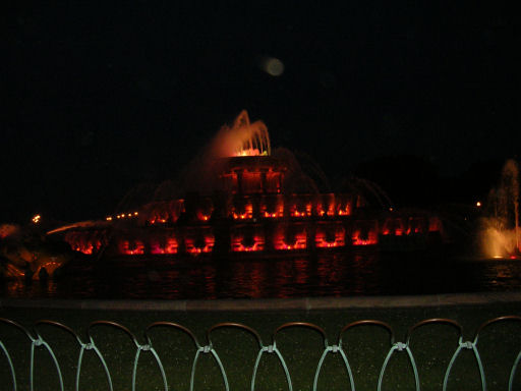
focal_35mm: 38
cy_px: 196
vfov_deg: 37.7
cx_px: 260
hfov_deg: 49.0
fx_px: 572
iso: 200
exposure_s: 1/60.1
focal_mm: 5.8
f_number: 2.8
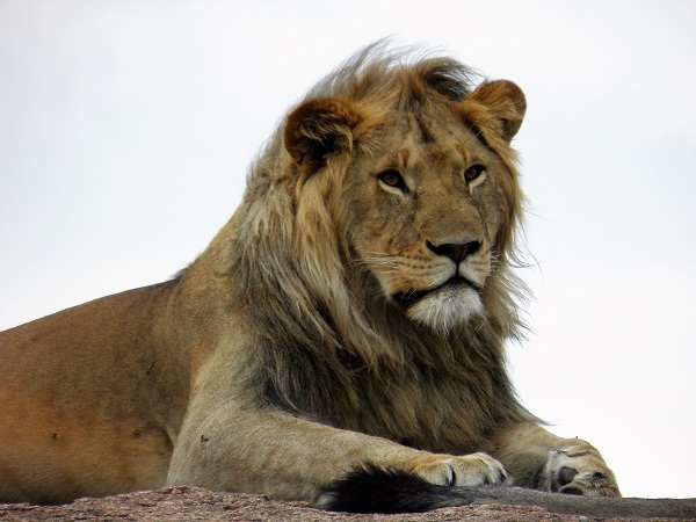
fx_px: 16889
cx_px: 348
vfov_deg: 1.8
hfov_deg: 2.4
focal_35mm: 840
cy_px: 261
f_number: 5.6
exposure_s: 1/500
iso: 160
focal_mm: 147
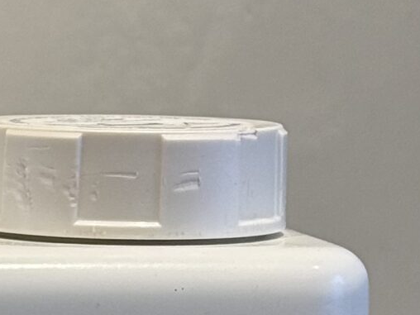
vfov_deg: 6.1
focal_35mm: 242
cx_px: -217
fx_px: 2936
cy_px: 507
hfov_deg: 8.0
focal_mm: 6.76
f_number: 1.78
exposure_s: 1/50
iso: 50
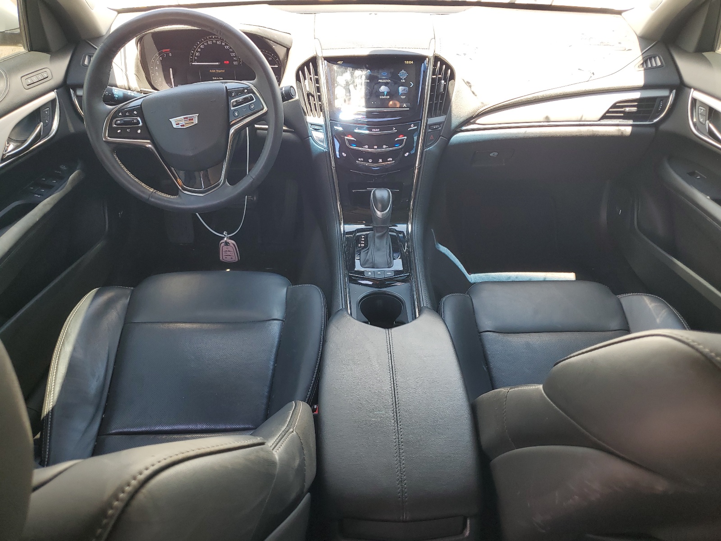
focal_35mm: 26
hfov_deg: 67.3
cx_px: 360
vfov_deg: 53.1
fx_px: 542
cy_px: 270
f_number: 1.5
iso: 50
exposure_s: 1/125
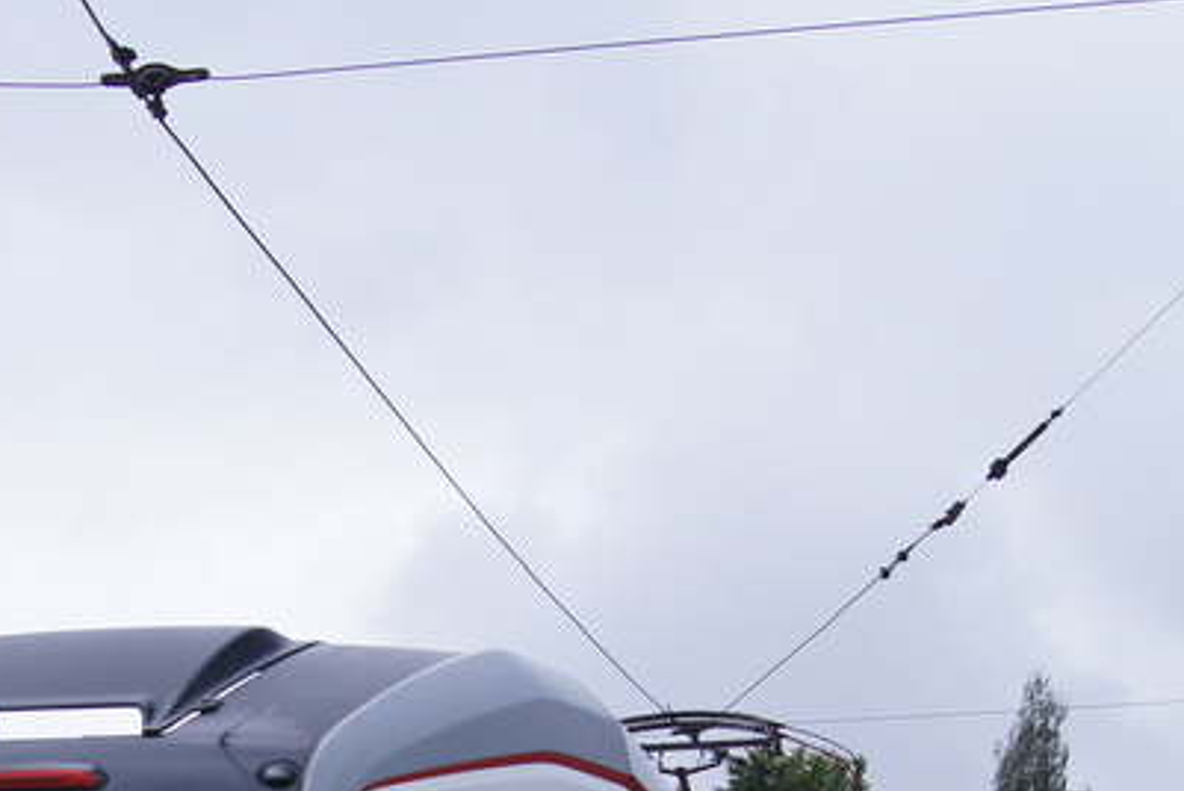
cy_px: 958
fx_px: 3028
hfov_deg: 22.0
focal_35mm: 92
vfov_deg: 14.4
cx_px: 343
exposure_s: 1/80
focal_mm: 24
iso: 100
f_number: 7.1
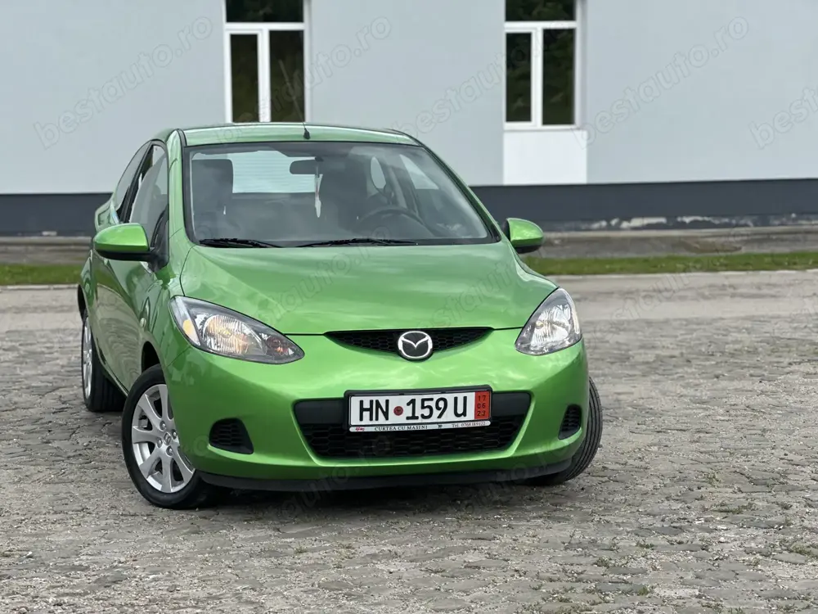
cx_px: 409
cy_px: 307
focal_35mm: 77
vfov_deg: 19.1
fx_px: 1820
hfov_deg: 25.3
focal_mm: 9
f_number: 2.8
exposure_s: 1/339
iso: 32
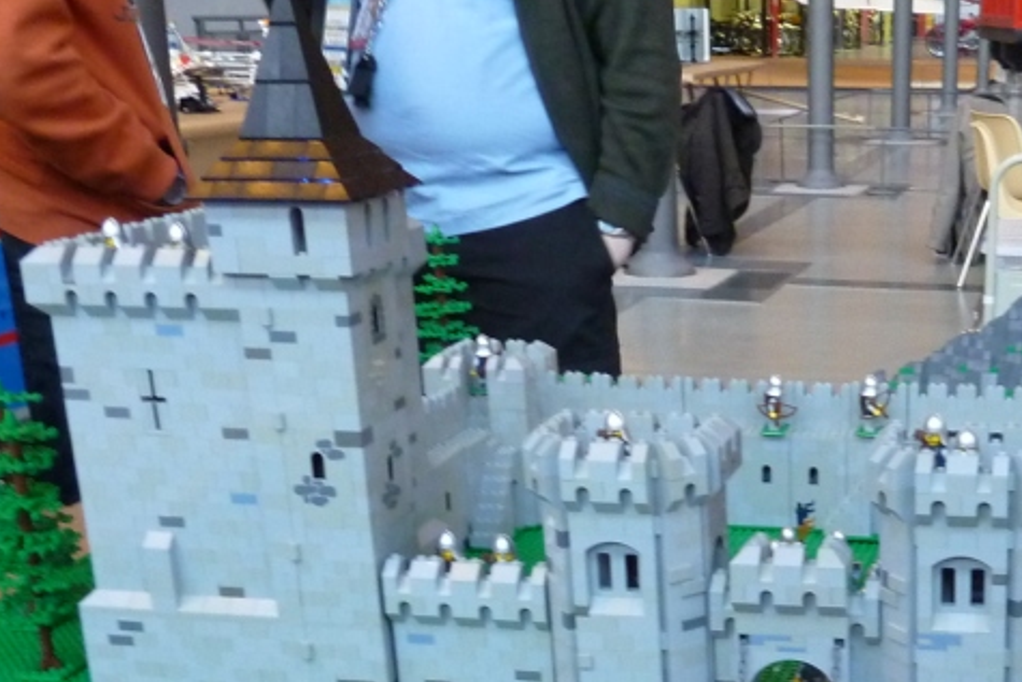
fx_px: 1590
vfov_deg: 23.1
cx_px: 850
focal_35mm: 56
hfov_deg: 34.3
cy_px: 699
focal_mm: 4.1
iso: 400
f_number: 3.3
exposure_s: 1/25
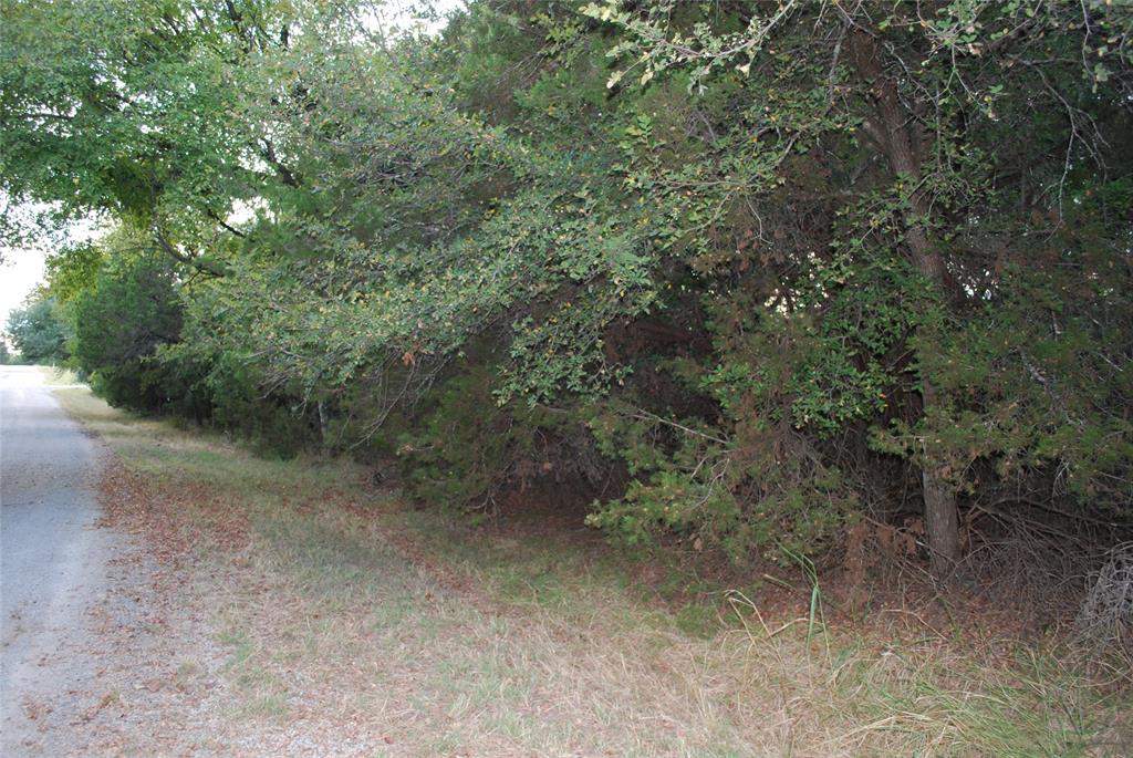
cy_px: 379
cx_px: 566
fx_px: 851
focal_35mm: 27
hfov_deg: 67.3
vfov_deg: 48.0
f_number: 3.5
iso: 450
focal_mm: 18
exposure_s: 1/60
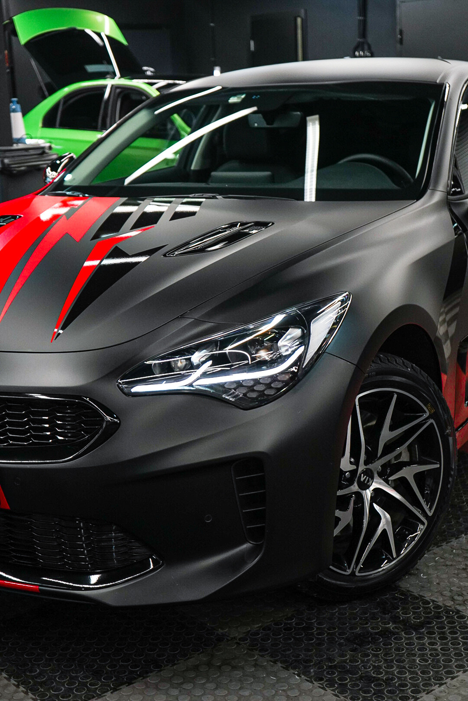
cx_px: 234
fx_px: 1051
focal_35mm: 54
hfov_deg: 25.1
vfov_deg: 36.8
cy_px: 350
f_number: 5
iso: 2000
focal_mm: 54
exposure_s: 1/160
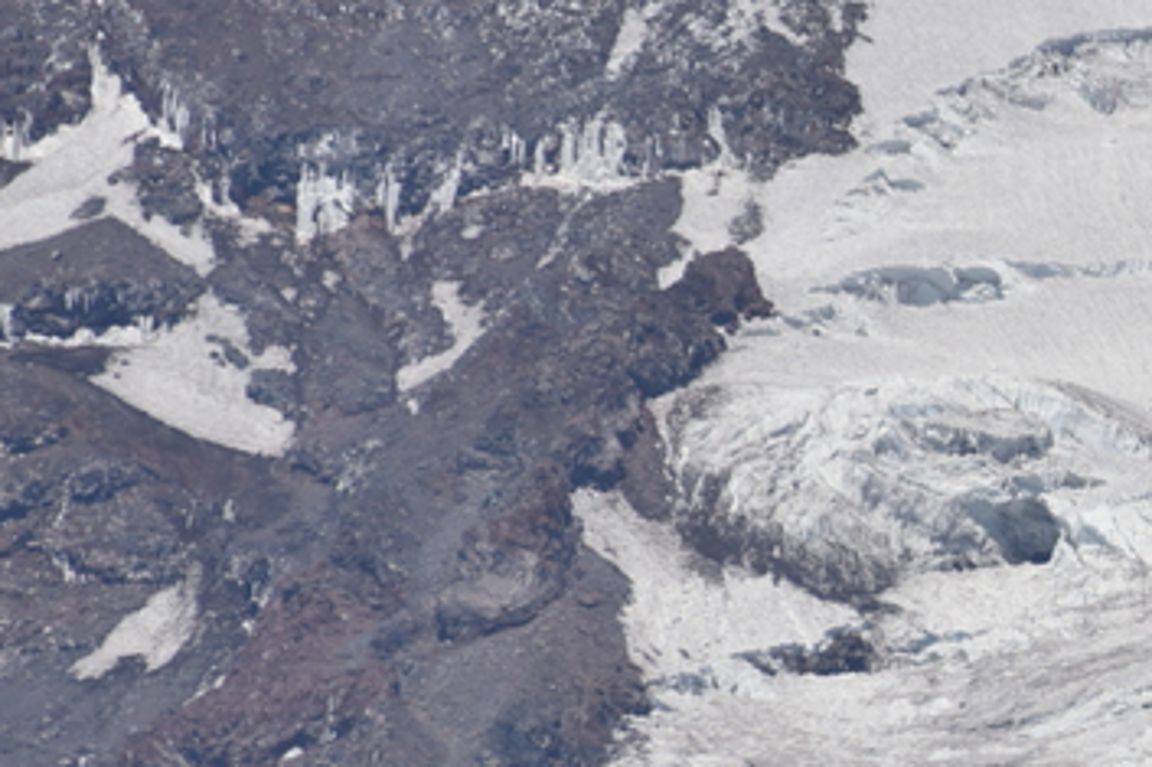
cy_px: 431
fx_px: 34830
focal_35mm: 1089
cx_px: 1472
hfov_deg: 1.9
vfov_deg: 1.3
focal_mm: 300
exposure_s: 1/640
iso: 100
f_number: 8
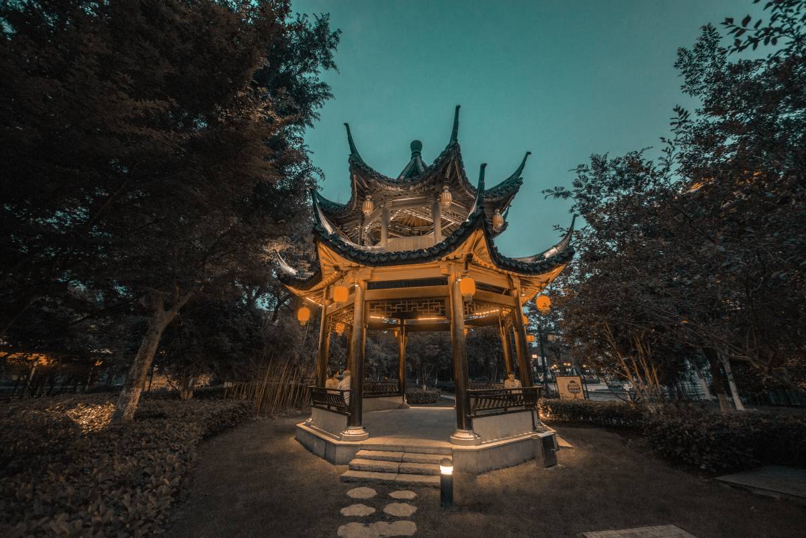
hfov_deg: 112.6
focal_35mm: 12
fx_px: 269
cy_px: 269
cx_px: 403
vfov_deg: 90.1
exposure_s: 1/20
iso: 2800
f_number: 4.5
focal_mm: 12
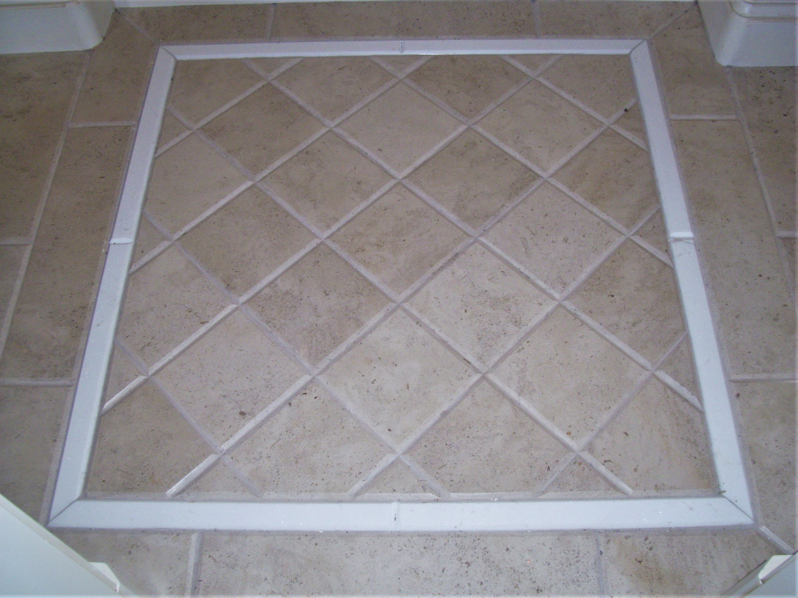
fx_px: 784
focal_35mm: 34
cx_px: 399
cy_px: 299
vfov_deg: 41.8
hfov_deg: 54.0
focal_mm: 5.7
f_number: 2.9
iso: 80
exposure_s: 1/40
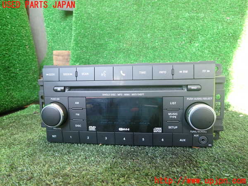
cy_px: 93
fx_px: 179
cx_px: 124
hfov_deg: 69.4
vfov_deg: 54.9
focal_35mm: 25
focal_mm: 4.5
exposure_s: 1/50
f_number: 2
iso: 200
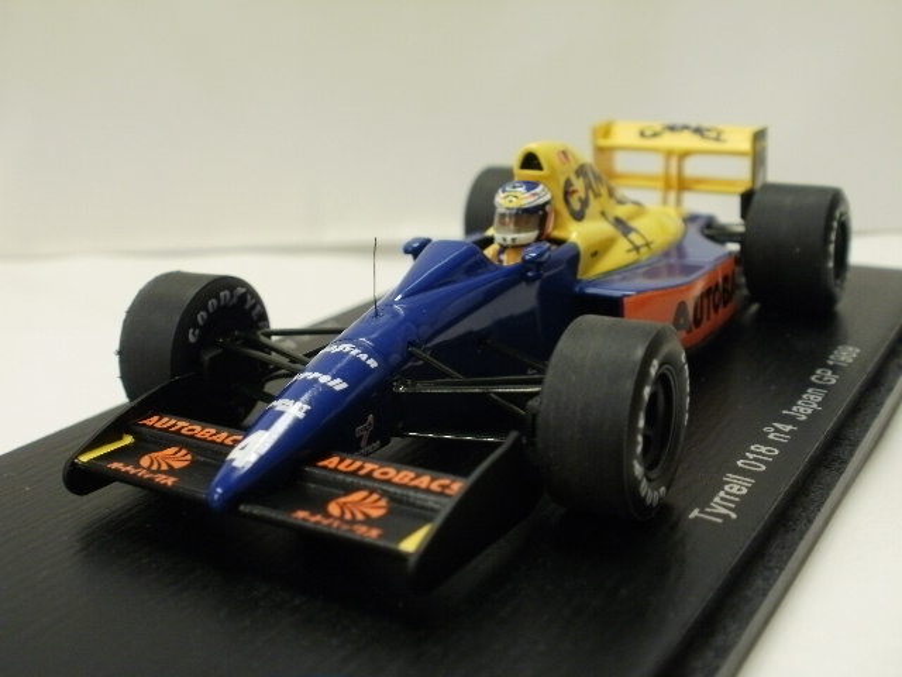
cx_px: 451
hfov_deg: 42.9
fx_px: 1147
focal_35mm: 44
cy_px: 338
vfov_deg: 32.9
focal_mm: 7.7
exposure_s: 1/15
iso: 125
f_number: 4
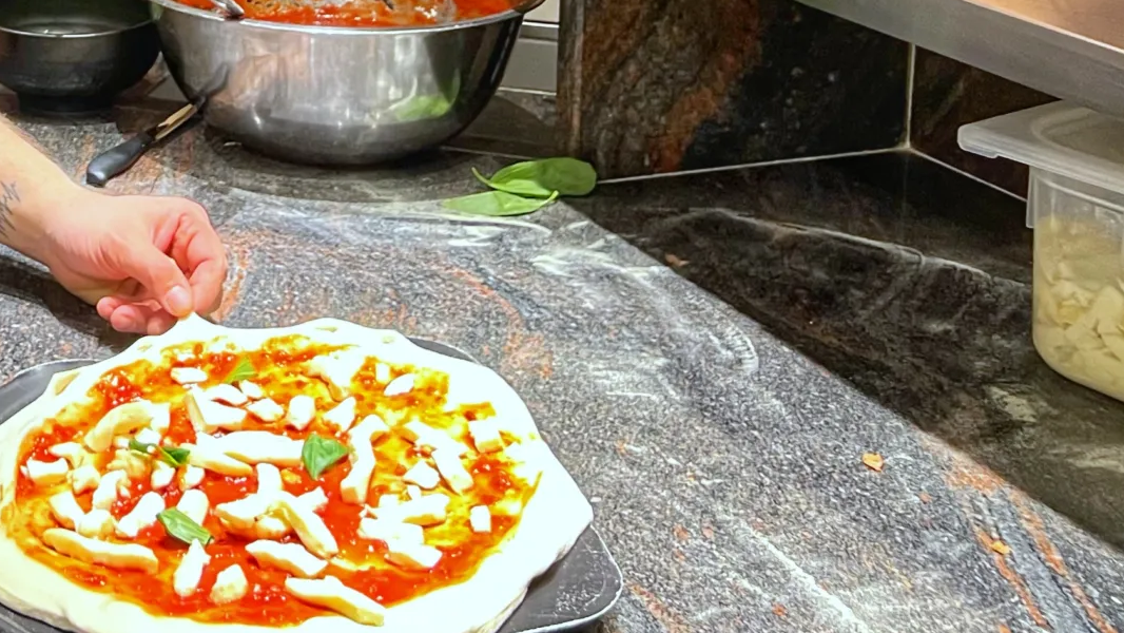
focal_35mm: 68
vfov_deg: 16.6
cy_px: -228
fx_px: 2027
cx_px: -156
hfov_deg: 27.9
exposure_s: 1/50
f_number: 1.5
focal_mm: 5.7
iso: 160
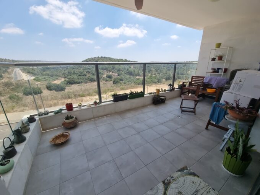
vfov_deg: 89.9
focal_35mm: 13
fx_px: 98
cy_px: 98
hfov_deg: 106.2
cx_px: 130
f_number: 2.2
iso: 50
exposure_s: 1/1585
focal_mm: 2.2
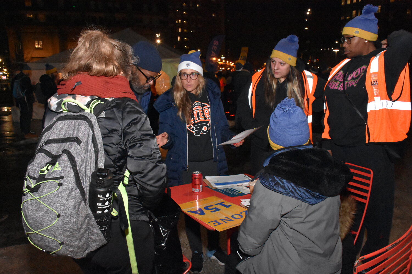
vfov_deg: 40.0
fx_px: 378
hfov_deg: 57.2
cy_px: 137
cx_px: 206
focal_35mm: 33
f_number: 13
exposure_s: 1/60
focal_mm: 22
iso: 8000
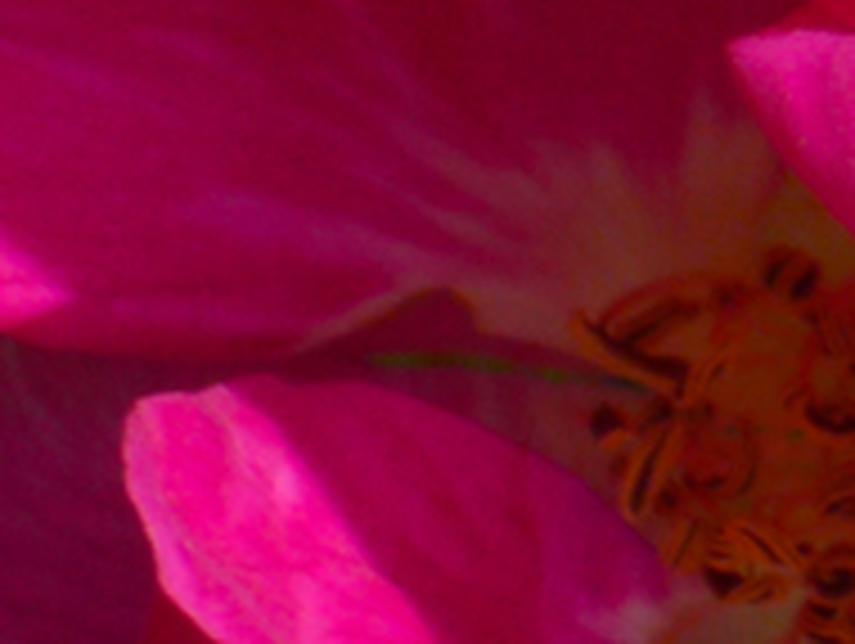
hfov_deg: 2.7
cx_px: 1472
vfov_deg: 2.1
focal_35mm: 720
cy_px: -1236
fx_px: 17806
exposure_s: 1/400
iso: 100
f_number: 5.8
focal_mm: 20.8
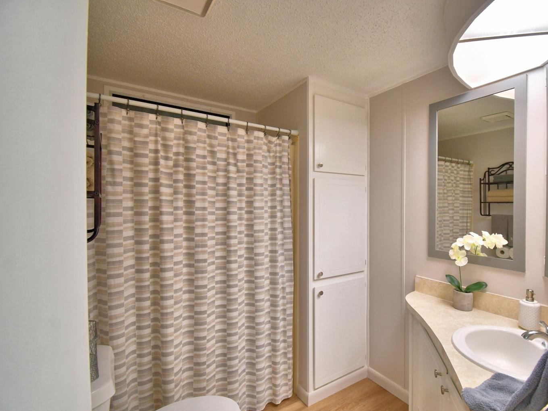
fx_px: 269
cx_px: 316
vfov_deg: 74.7
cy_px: 212
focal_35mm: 17
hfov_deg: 90.3
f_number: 4.5
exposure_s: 1/50
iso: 400
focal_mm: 10
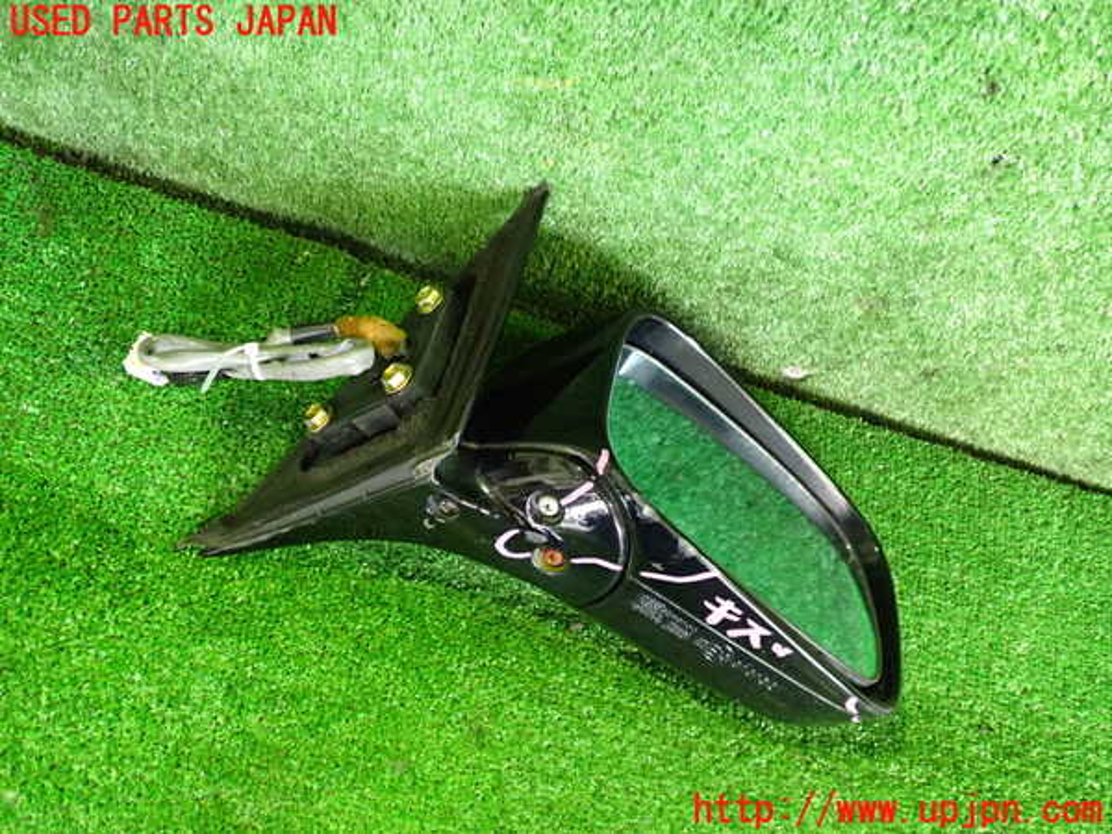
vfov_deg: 46.8
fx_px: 964
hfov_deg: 60.0
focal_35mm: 30
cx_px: 556
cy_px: 417
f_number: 2.3
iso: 800
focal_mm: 5.4
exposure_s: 1/25
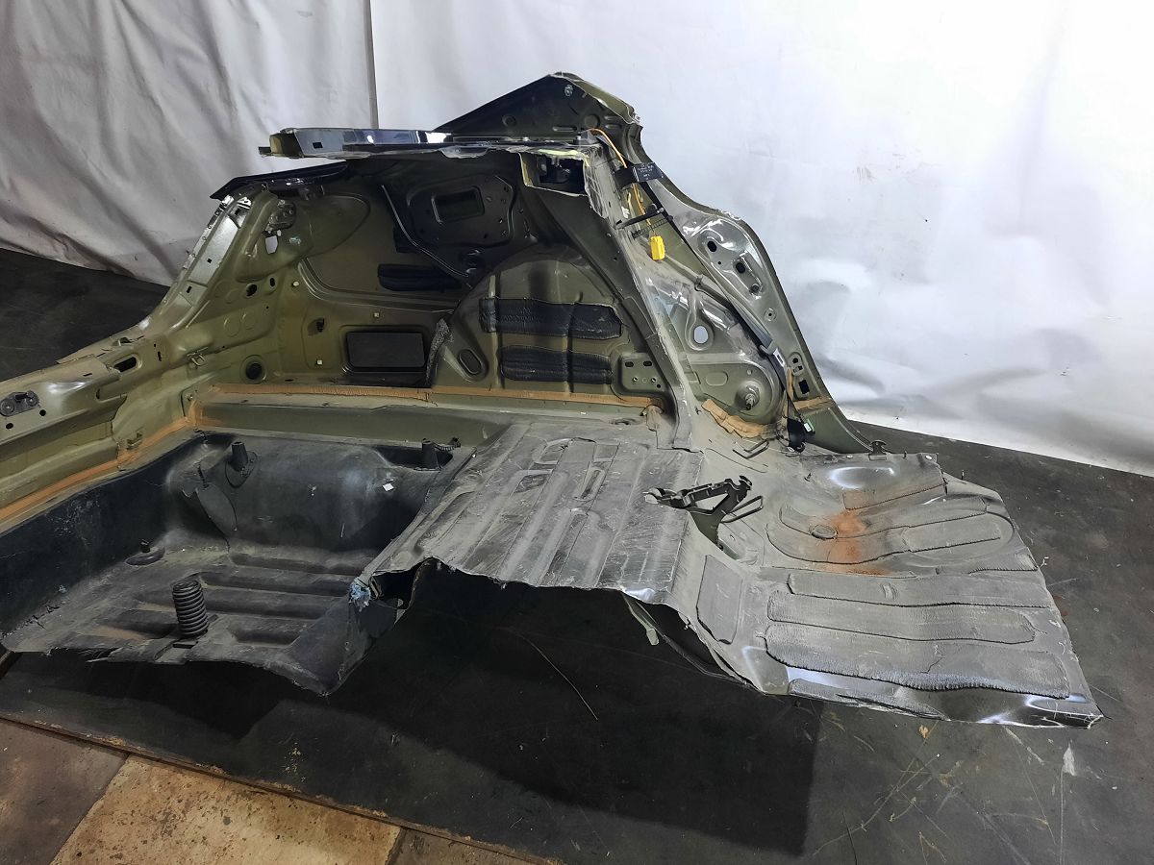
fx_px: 833
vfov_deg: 54.9
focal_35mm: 25
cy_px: 432
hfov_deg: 69.4
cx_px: 577
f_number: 2
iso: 320
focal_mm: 4.6
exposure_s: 1/50
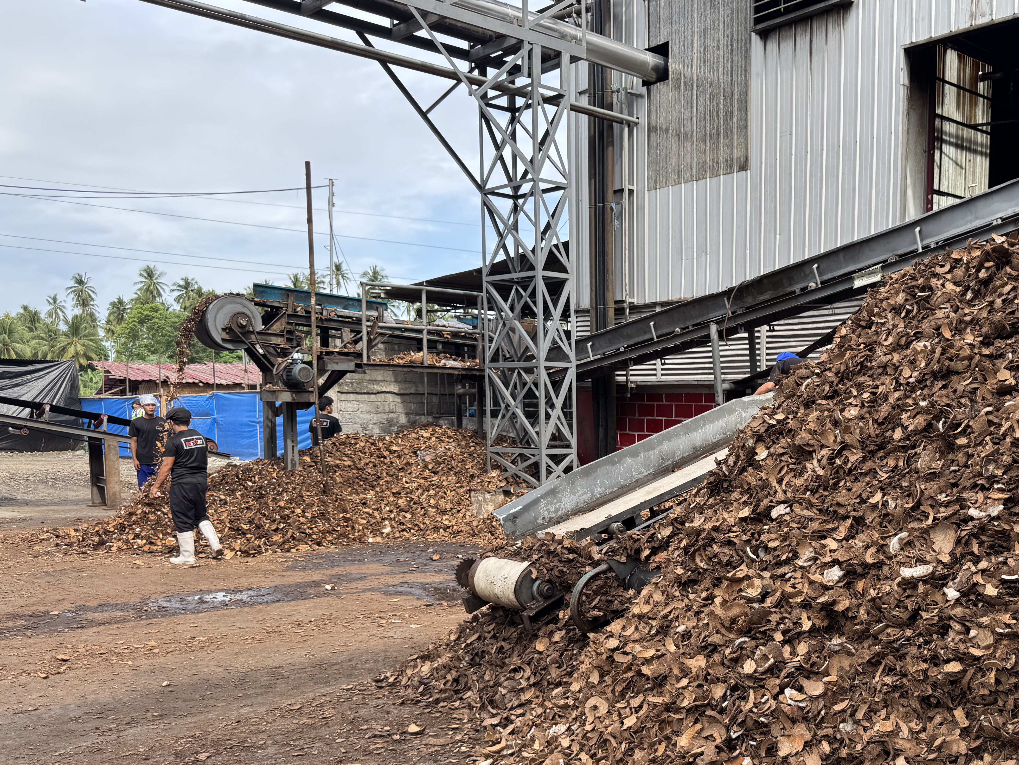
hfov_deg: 51.2
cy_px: 507
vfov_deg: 40.2
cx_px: 714
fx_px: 1030
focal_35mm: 35
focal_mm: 6.76
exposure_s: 1/1042
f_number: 1.78
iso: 80
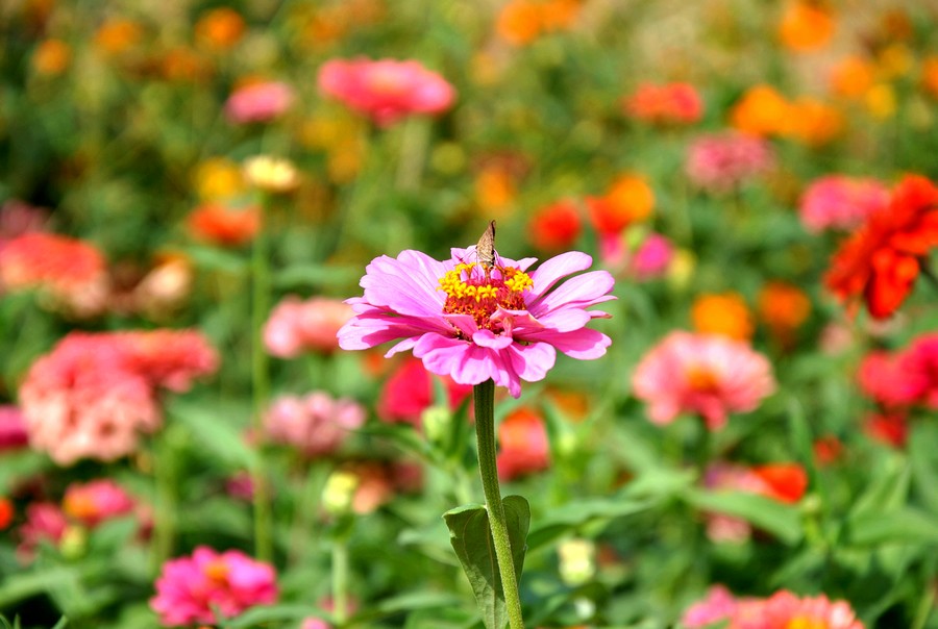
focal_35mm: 158
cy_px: 314
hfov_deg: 13.0
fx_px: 4112
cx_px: 469
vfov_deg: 8.8
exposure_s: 1/250
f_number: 5.6
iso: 100
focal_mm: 105
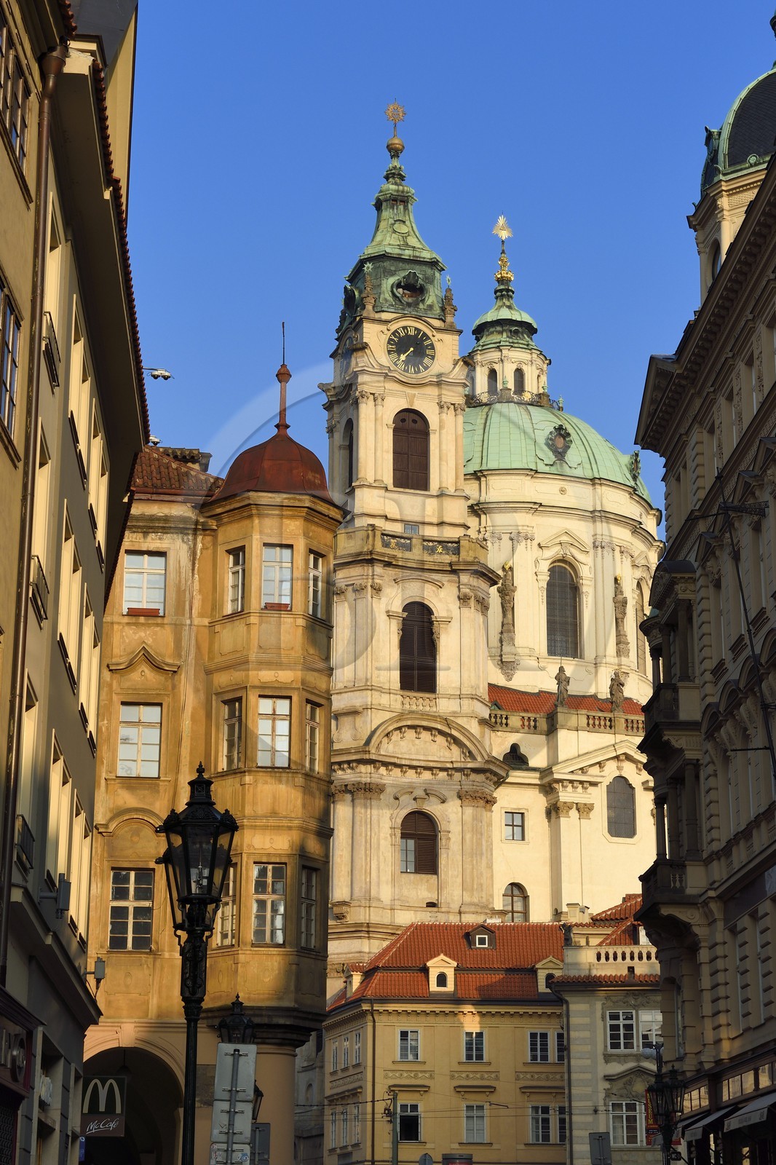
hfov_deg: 20.6
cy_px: 582
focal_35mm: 66
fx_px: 2135
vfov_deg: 30.5
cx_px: 388
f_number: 14
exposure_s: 1/200
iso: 400
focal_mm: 66
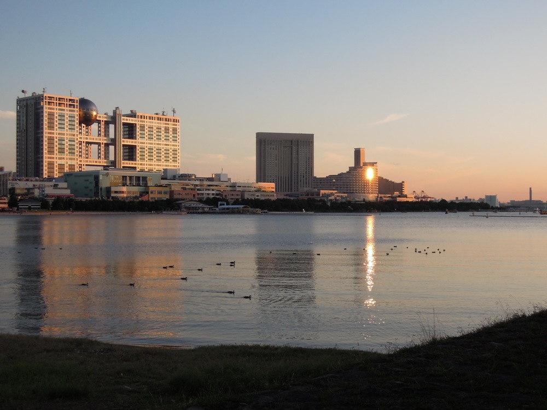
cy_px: 205
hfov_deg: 38.2
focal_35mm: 50
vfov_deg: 29.1
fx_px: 790
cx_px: 274
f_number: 3.7
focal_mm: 9
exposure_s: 1/400
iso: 160
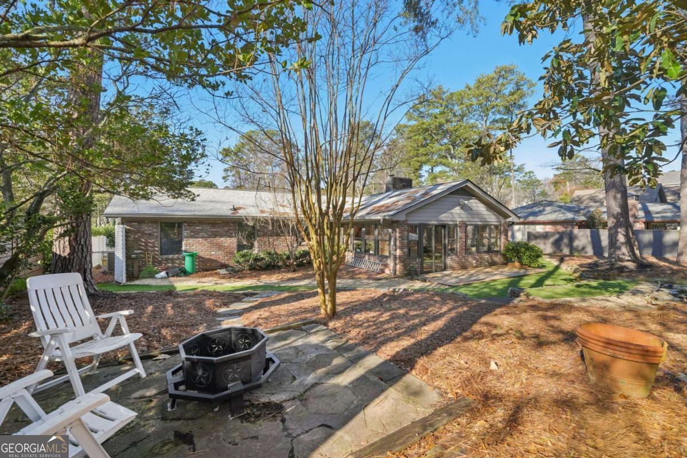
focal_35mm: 15
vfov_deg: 77.3
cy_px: 229
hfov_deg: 100.4
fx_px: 286
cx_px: 344
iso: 100
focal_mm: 15
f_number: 8
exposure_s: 1/50
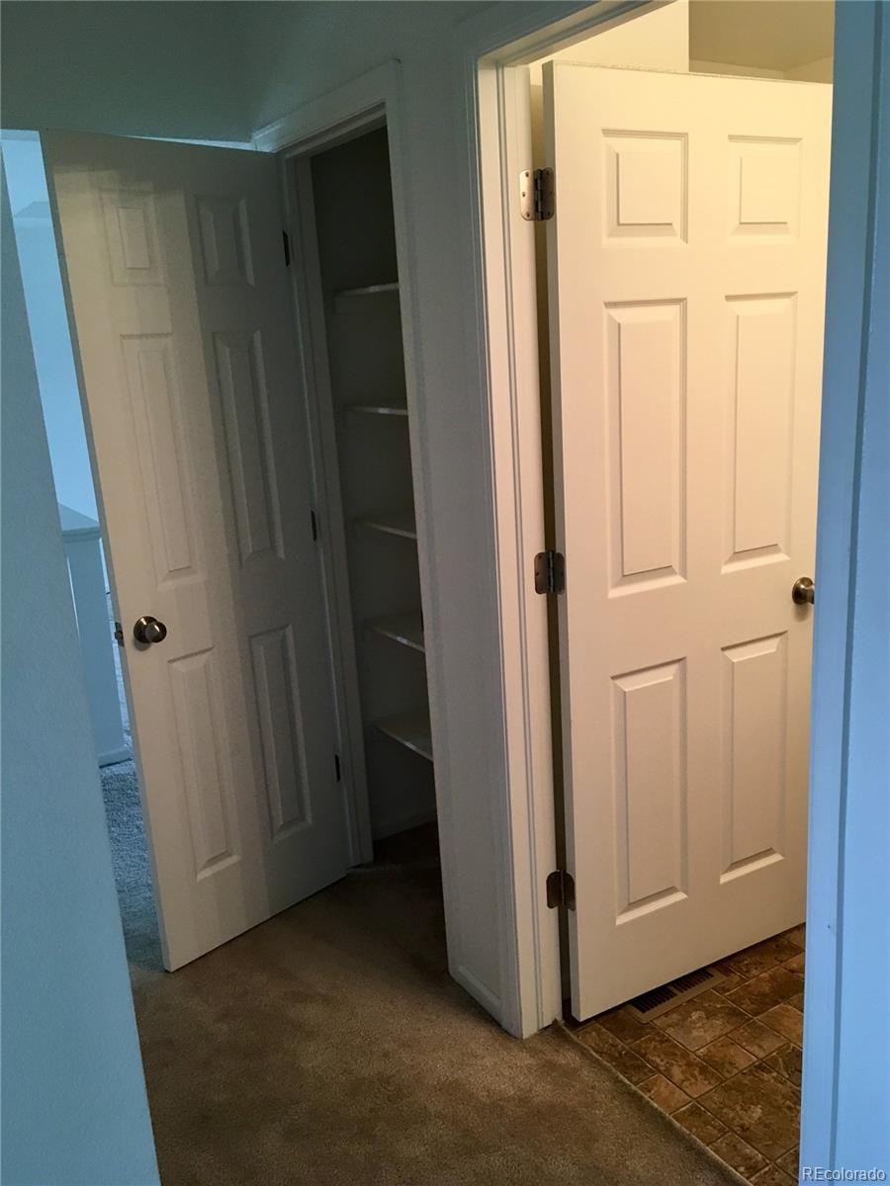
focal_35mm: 29
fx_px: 994
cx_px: 445
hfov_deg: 48.2
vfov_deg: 61.7
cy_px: 593
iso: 40
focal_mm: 4.15
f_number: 2.2
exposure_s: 1/30
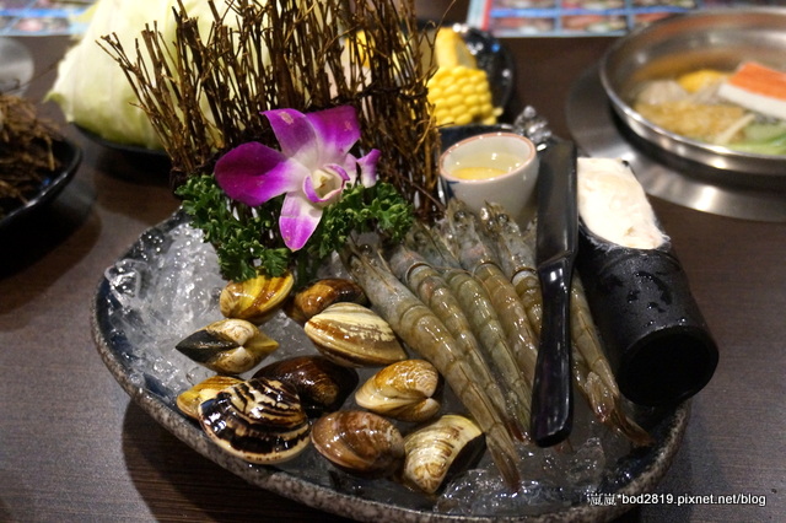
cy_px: 262
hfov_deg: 46.4
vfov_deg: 31.9
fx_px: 916
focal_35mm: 42
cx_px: 393
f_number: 4.5
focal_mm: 28
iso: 3200
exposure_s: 1/60
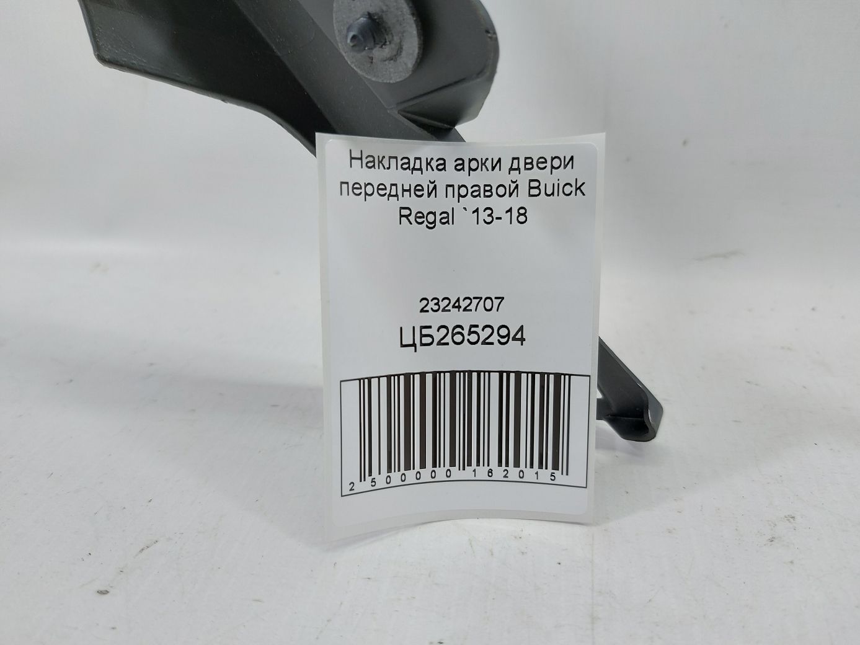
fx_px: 596
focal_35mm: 24
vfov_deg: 56.8
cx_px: 430
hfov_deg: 71.6
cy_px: 322
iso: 80
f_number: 1.8
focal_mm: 5.23
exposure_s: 1/50
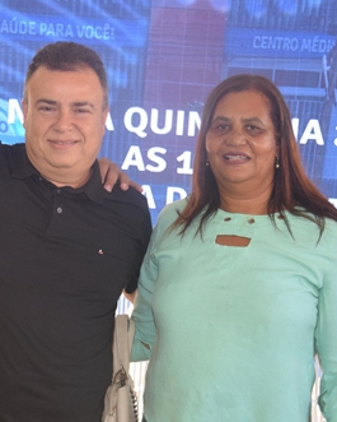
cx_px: 146
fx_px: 1022
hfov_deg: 18.7
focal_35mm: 82
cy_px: 311
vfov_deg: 23.1
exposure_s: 1/125
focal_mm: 26
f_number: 5.6
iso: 800
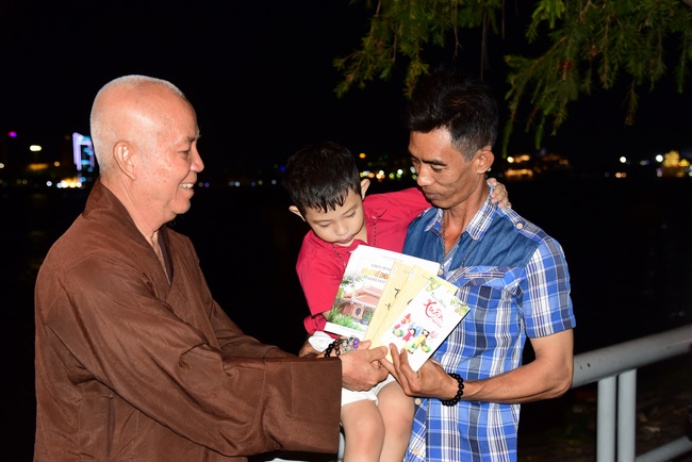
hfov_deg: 41.1
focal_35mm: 48
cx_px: 346
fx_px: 923
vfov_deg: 28.1
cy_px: 231
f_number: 4.5
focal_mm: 48
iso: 1250
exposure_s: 1/50
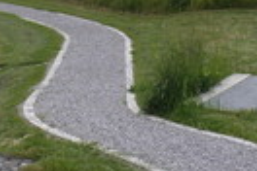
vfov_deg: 10.8
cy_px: 23
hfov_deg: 16.3
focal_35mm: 126
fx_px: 899
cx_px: 123
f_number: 10
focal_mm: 7.1
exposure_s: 1/80
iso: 64
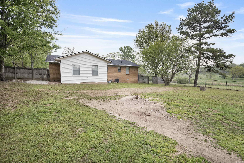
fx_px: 108
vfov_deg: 73.7
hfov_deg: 96.7
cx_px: 122
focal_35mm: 16
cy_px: 82
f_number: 6.3
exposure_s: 1/250
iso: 1600
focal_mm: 16
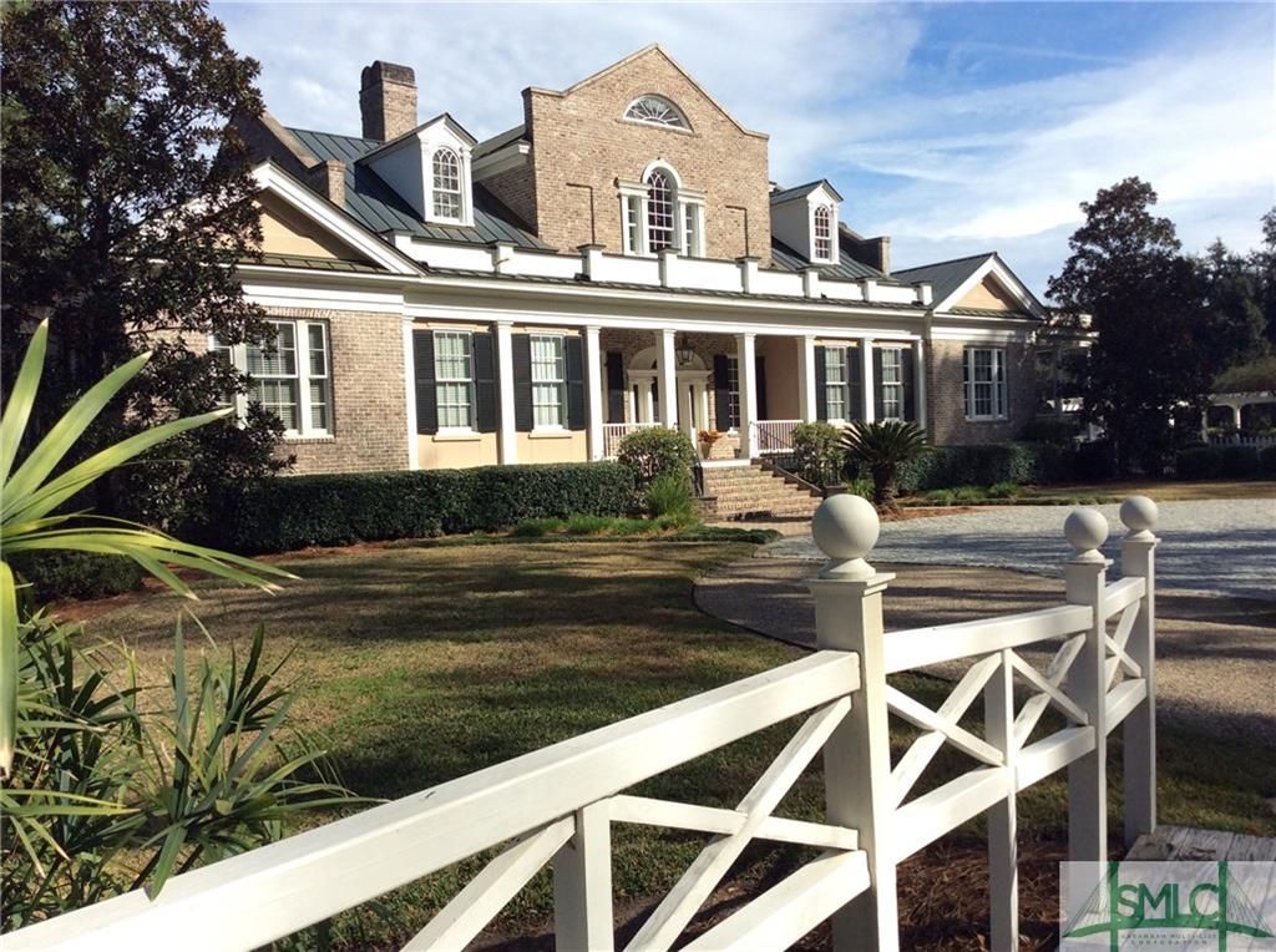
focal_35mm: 32
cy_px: 476
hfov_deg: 56.9
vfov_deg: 44.0
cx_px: 638
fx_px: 1177
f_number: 2.4
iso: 32
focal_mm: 3.3
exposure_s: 1/1271
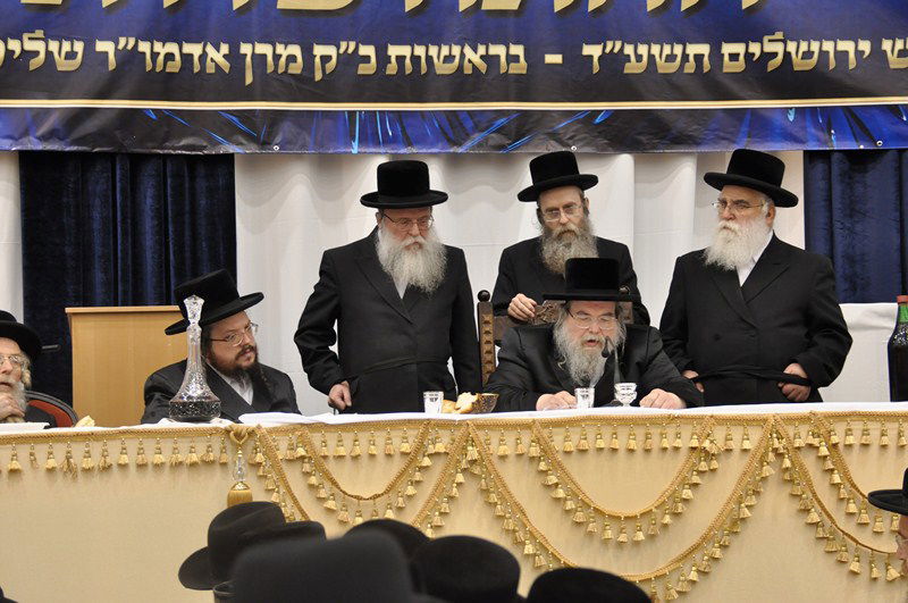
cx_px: 454
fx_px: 2947
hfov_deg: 17.5
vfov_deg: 11.7
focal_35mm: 117
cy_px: 302
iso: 1000
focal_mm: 78
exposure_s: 1/30
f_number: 5.6
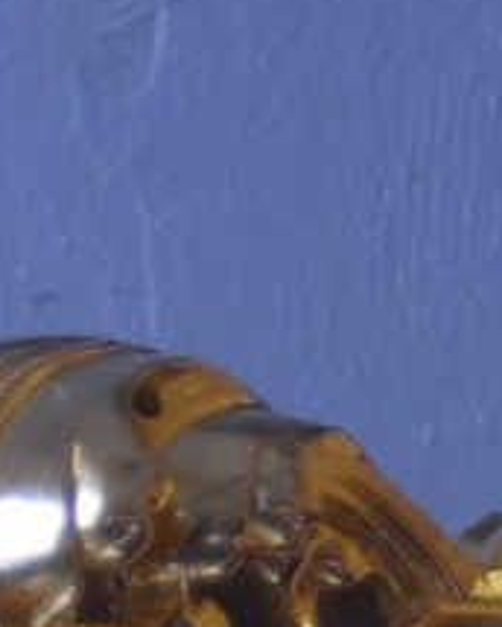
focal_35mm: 545
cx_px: 1766
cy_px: 1257
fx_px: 10122
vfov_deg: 3.5
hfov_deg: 2.8
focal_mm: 78
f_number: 5.6
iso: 1800
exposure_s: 1/160
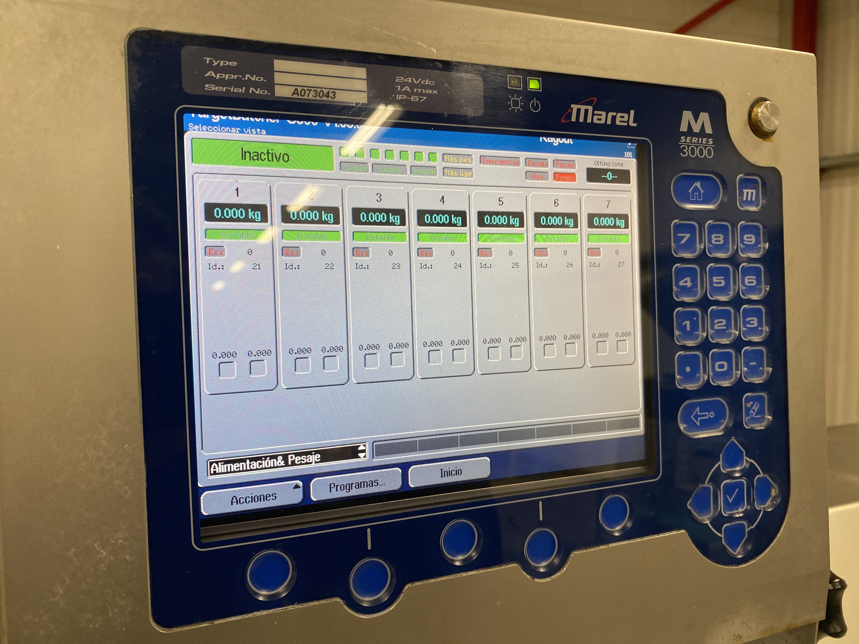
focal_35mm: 26
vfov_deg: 53.1
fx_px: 645
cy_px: 322
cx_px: 430
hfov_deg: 67.3
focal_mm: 4.25
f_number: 1.8
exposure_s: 1/50
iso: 100
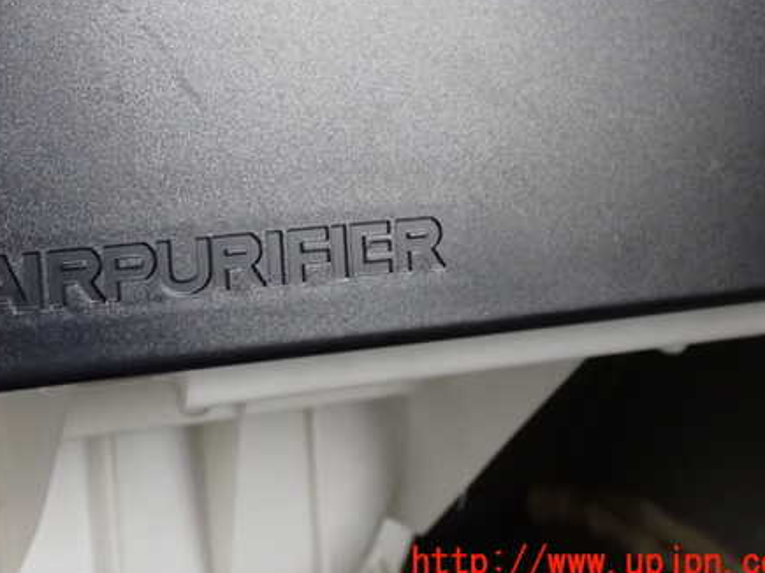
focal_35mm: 69
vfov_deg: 21.2
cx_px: 281
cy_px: 190
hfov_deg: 28.1
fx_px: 1524
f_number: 3.2
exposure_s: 1/40
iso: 1600
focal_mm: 9.01
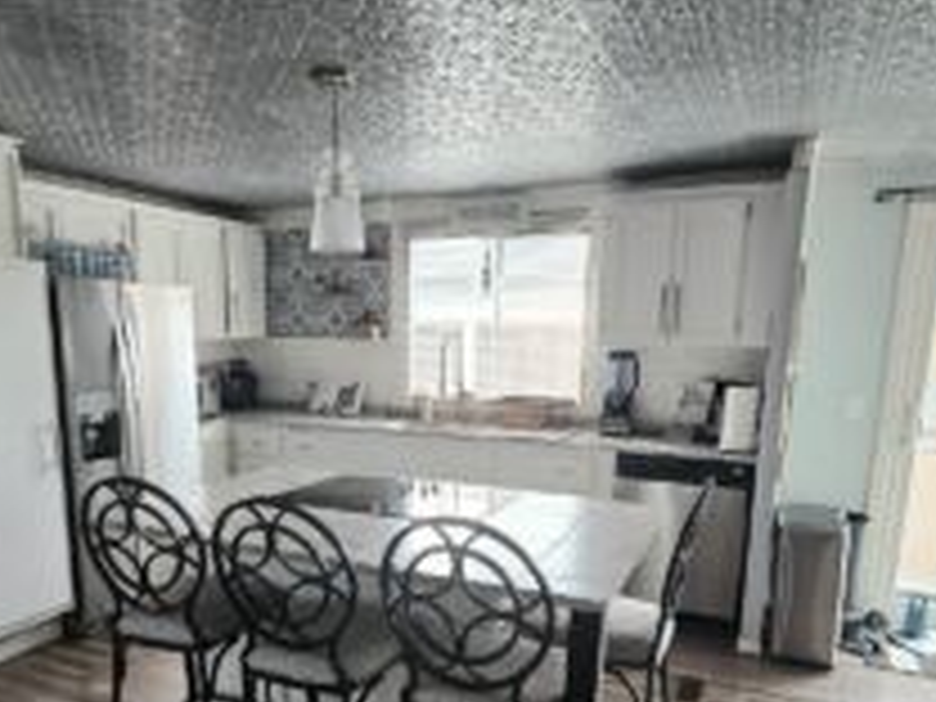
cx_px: 396
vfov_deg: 53.5
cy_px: 482
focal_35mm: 25
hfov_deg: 69.0
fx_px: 676
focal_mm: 2.2
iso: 80
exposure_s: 1/60.2
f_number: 2.2
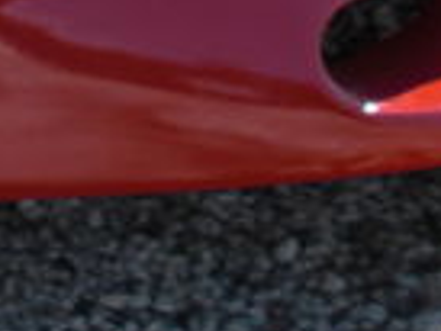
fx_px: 2142
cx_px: 126
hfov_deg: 11.7
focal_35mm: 168
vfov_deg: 8.5
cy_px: -292
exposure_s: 1/400
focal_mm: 6.3
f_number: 2.8
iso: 50
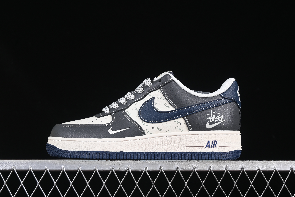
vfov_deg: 18.2
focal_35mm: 75
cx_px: 148
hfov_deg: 27.0
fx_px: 615
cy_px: 98
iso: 160
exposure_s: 1/80
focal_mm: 50
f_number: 7.1
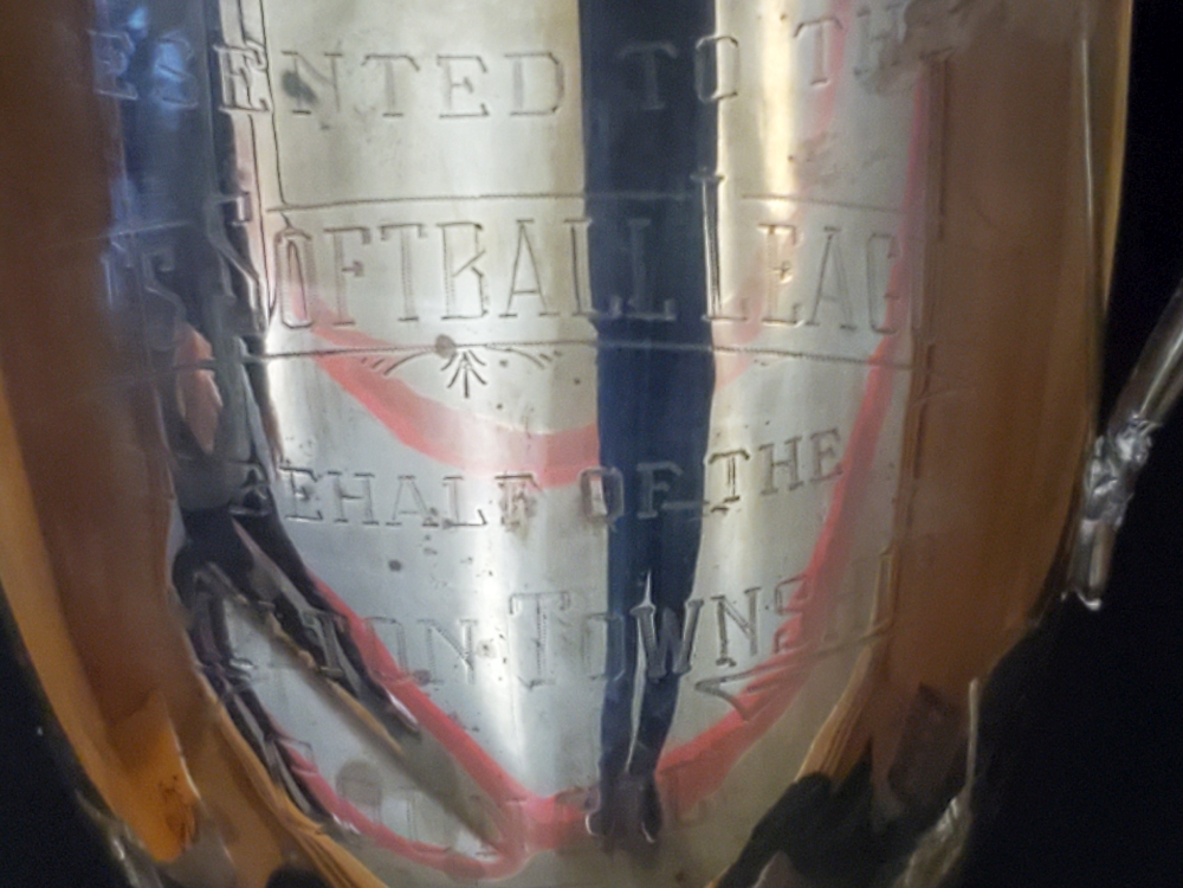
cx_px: 592
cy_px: 444
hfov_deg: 67.3
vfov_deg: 53.1
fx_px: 889
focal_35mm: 26
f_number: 1.5
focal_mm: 4.3
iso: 640
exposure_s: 1/40
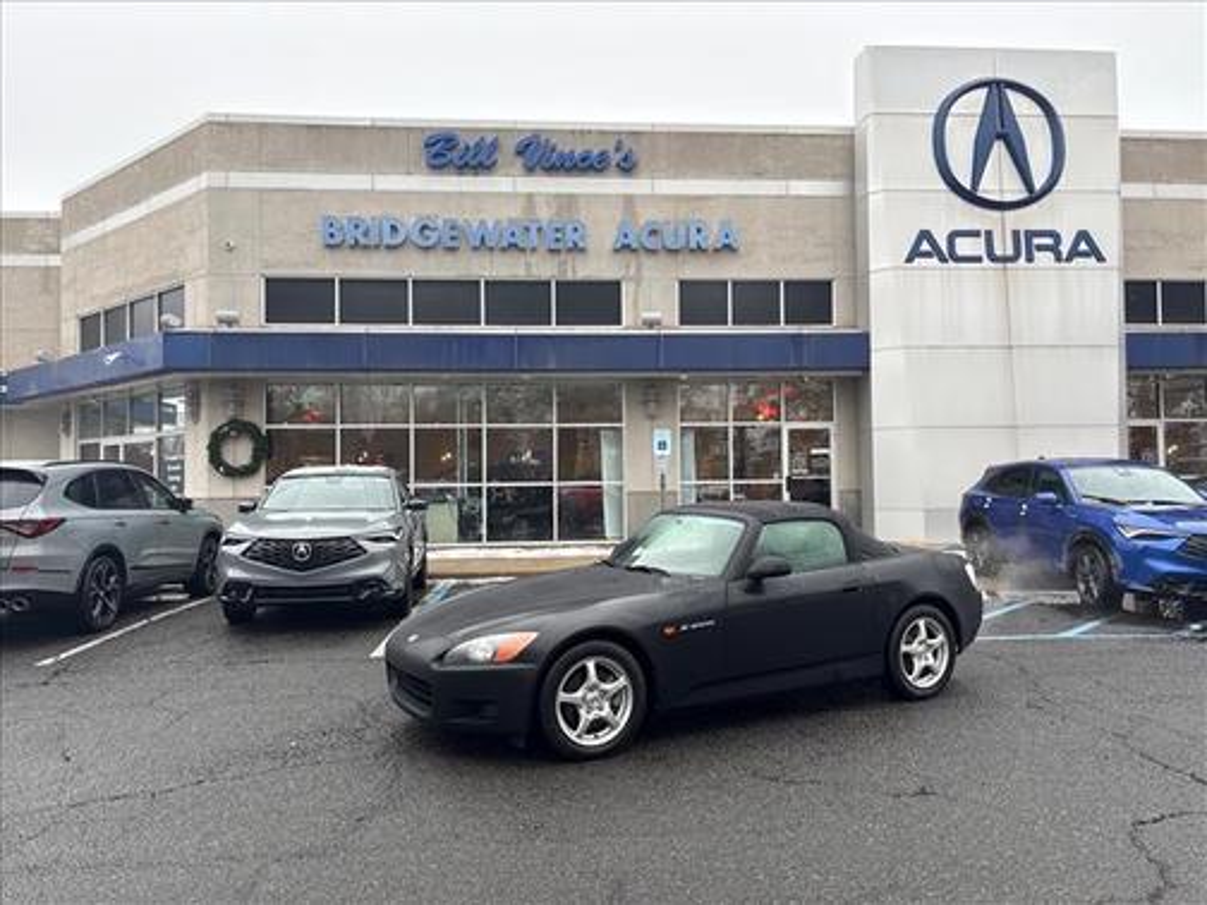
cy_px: 452
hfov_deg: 67.3
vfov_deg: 53.1
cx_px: 604
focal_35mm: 26
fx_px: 907
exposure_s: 1/209
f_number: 1.6
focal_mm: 5.96
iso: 64
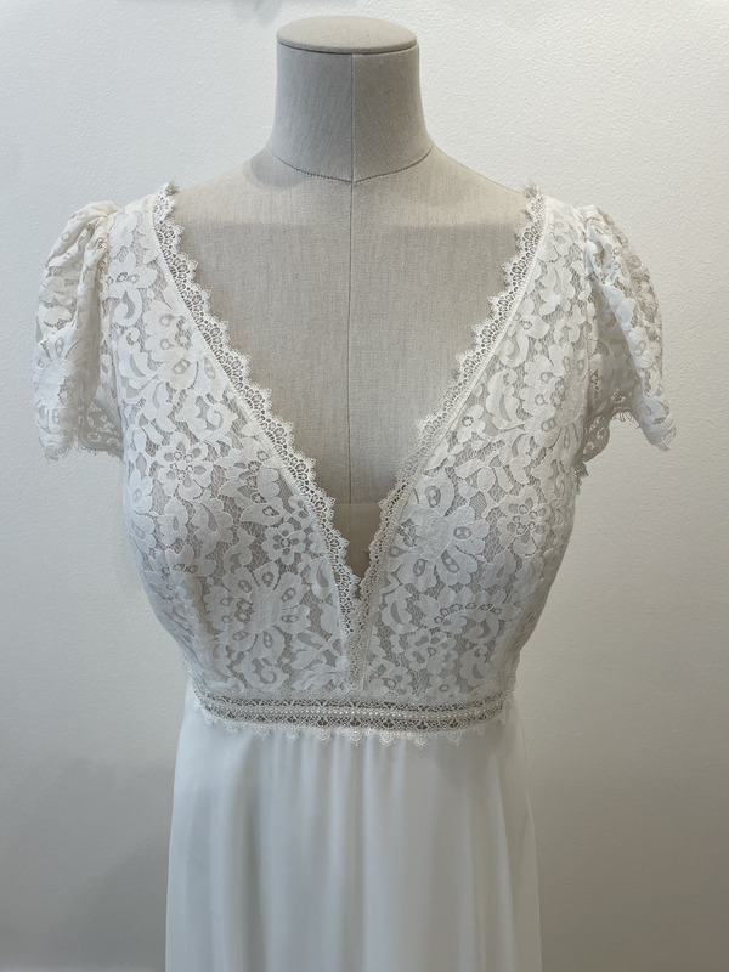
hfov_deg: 53.1
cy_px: 486
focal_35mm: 26
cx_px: 364
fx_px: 730
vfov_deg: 67.3
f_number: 1.6
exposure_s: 1/117
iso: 32
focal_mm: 4.2
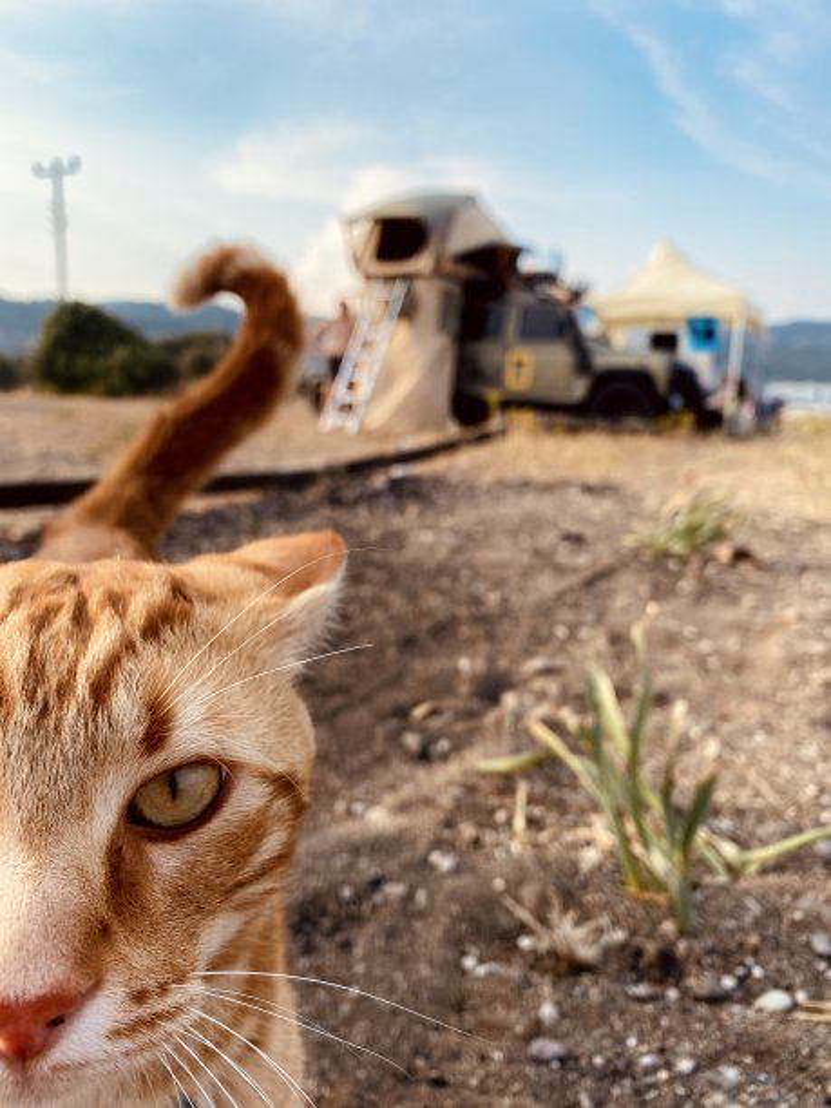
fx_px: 832
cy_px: 554
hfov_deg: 53.1
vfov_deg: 67.3
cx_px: 416
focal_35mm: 26
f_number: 1.8
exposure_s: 1/1103
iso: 32
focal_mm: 4.25
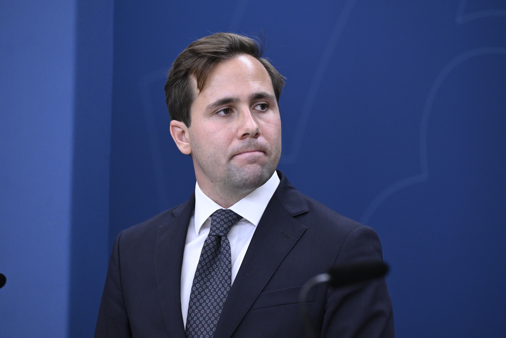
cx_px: 253
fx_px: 2811
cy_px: 169
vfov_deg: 6.9
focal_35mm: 200
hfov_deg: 10.3
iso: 3200
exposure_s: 1/500
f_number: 4
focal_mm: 200
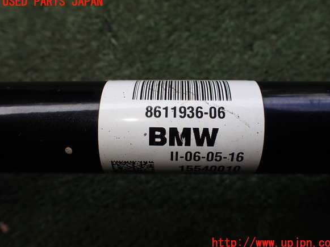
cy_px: 123
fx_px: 295
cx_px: 170
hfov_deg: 58.4
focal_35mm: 31
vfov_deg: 45.4
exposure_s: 1/200
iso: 100
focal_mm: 5.4
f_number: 3.2
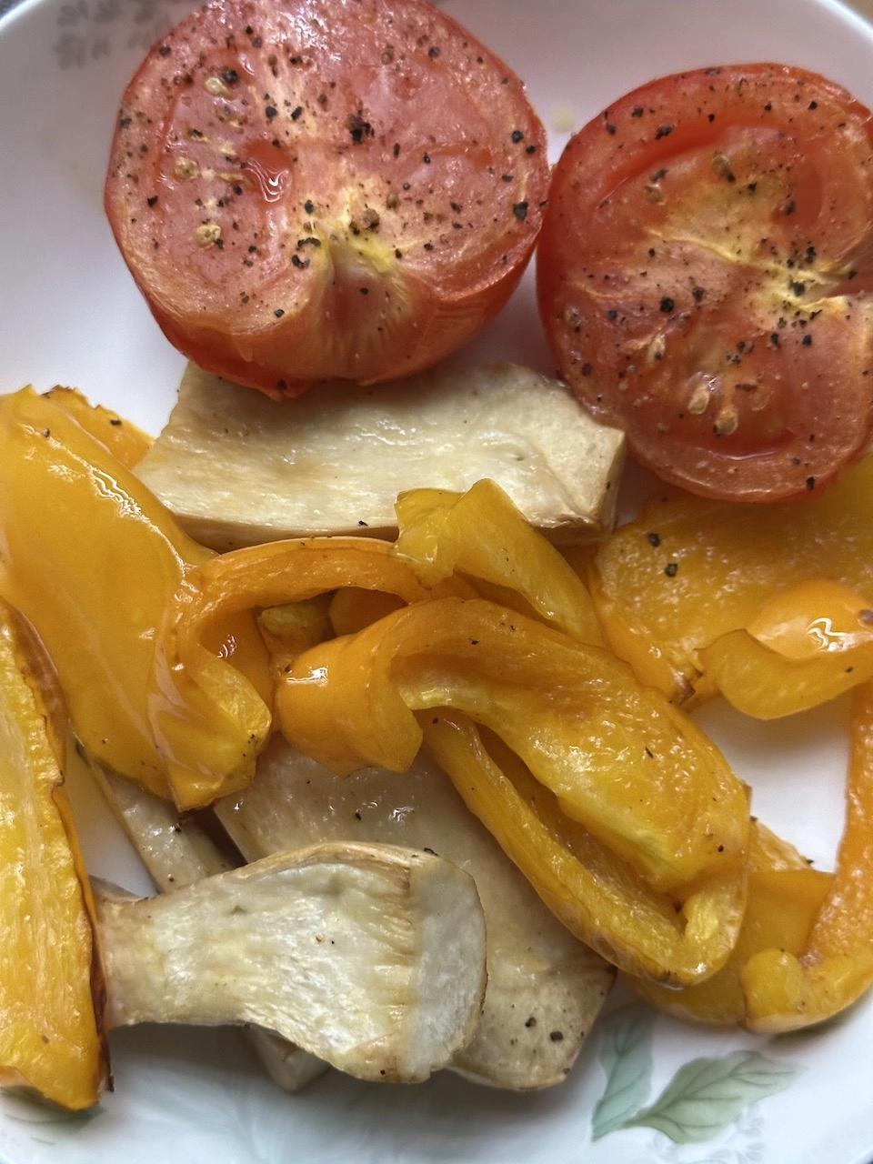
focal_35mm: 48
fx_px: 1614
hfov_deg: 30.3
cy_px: 582
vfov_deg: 39.7
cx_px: 436
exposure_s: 1/40
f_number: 1.8
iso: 400
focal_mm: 6.9
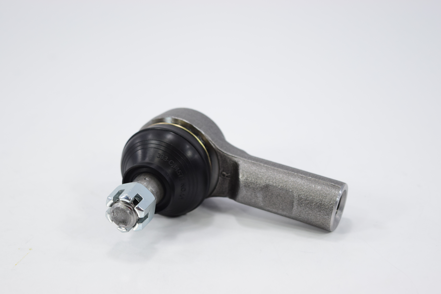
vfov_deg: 16.6
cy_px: 147
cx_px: 220
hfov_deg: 24.6
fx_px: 1011
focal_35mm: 82
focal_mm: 55
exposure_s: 1/160
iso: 640
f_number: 5.6
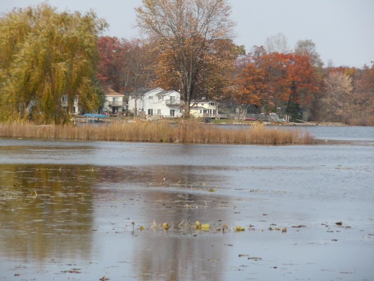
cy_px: 140
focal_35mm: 196
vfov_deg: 7.6
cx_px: 187
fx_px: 2118
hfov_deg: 10.1
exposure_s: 1/320
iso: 100
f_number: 5.6
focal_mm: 35
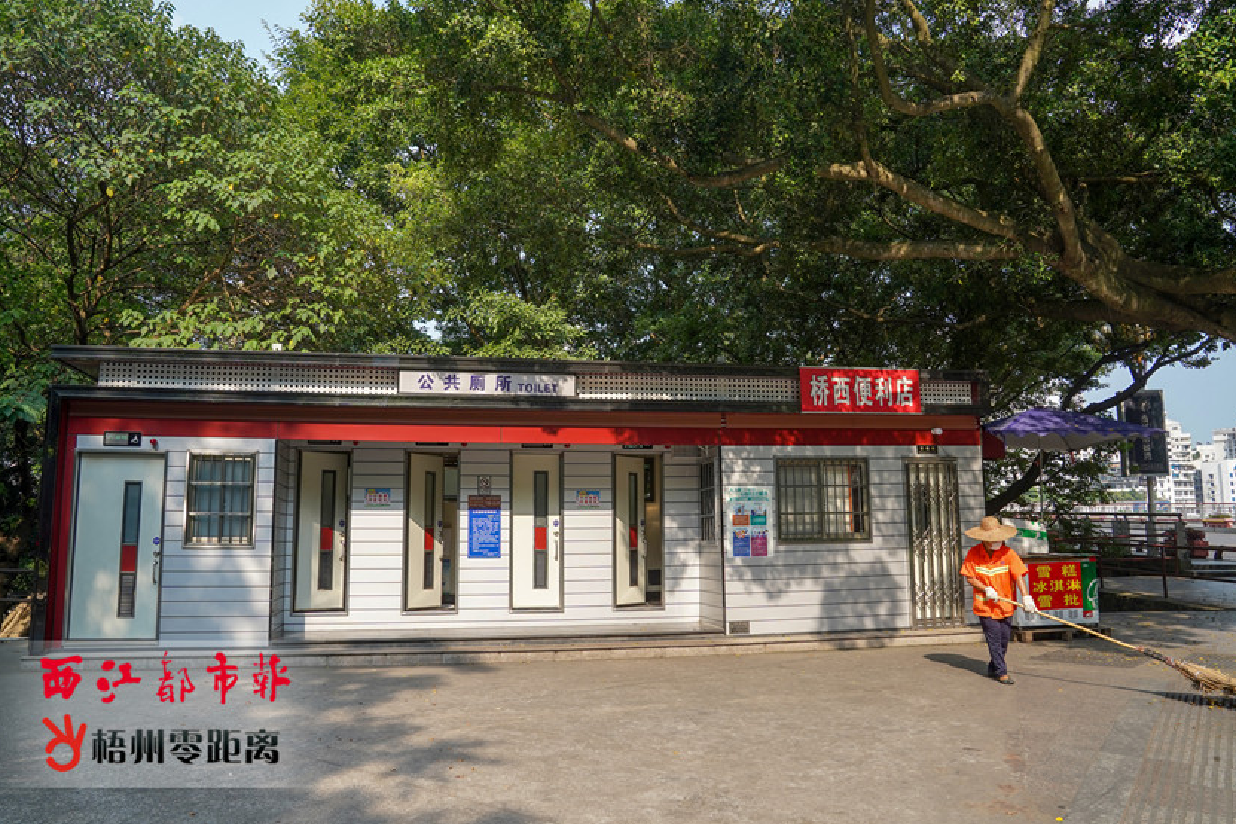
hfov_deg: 69.4
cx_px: 605
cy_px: 399
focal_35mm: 26
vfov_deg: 49.5
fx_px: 893
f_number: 6.3
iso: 200
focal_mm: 24
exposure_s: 1/250
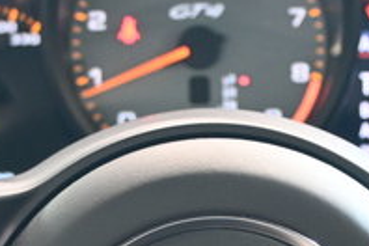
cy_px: 457
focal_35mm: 125
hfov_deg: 16.4
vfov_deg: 10.3
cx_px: 211
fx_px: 1281
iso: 1400
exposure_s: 1/30
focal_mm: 21.5
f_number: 4
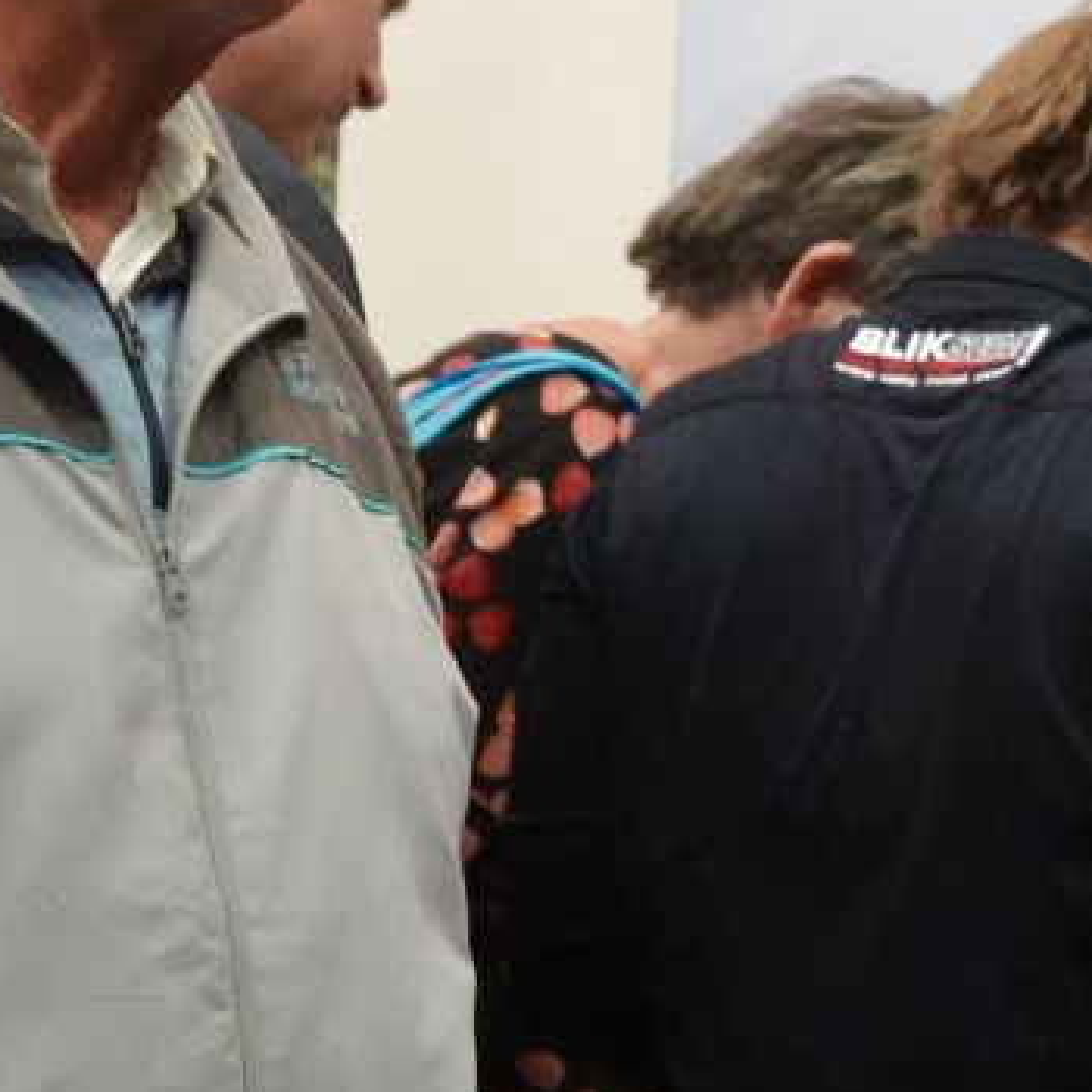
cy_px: 774
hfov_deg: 6.3
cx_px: 1557
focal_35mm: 273
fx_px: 9743
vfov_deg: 6.4
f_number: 4
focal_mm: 27.44
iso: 3200
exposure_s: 1/100
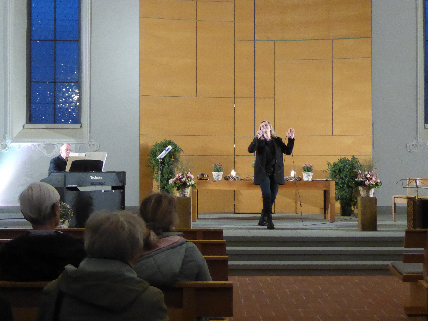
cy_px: 160
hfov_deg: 33.8
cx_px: 214
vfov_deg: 25.7
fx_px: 705
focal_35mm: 57
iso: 1600
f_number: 4.1
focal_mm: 9.6
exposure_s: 1/20
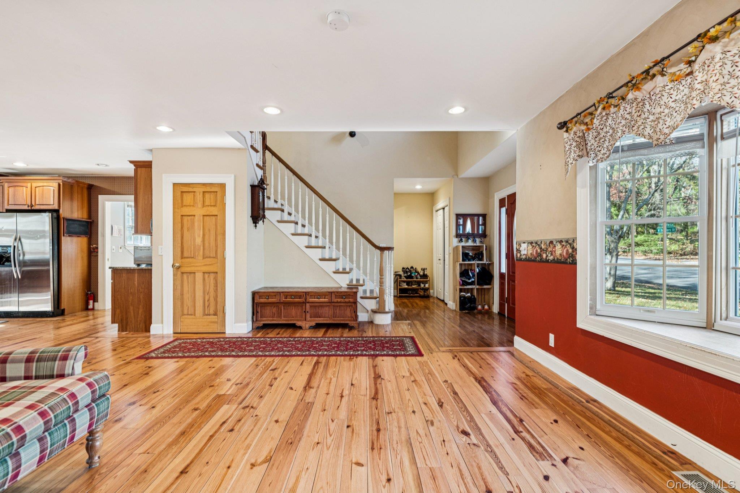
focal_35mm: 16
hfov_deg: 96.7
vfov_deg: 73.7
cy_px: 246
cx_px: 370
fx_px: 329
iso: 320
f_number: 8
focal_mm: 16
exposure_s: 1/6
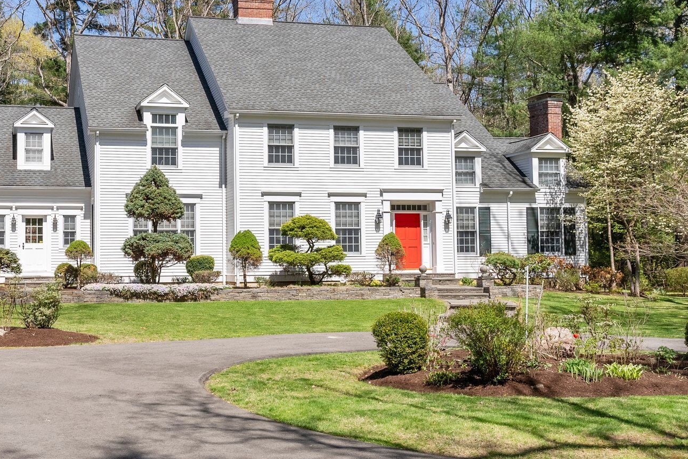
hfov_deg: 41.8
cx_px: 200
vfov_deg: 29.2
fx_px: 879
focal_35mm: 46
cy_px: 183
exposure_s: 1/500
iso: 100
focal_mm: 29
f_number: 8
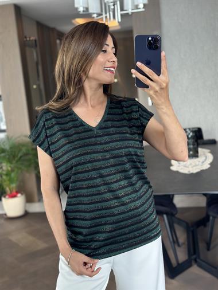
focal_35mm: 48
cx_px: 109
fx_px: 403
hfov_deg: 30.3
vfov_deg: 39.6
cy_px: 145
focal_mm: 6.86
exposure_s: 1/60
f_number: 1.78
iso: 250
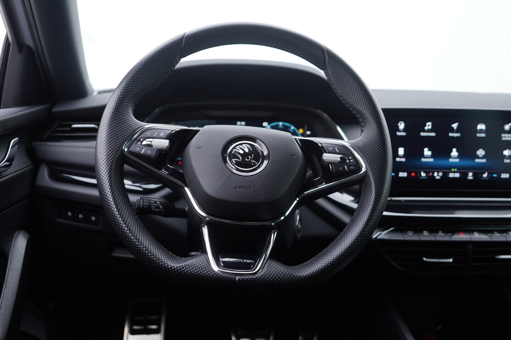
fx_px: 511
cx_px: 256
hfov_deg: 53.1
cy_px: 170
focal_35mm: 36
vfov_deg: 36.9
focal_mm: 24
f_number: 2.8
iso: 125
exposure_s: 1/40
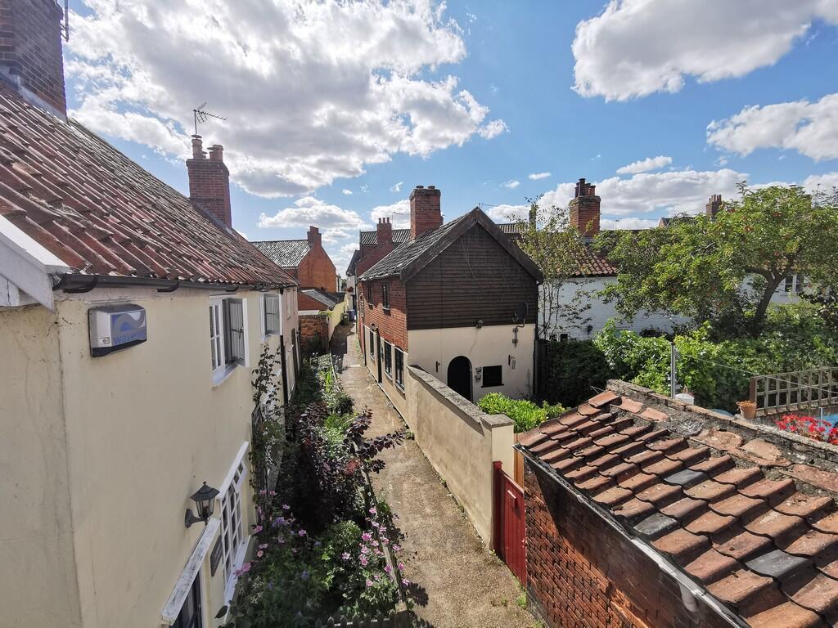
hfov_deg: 91.0
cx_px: 419
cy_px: 314
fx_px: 412
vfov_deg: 74.7
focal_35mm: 17
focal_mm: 2.26
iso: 50
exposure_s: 1/1495
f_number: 2.2
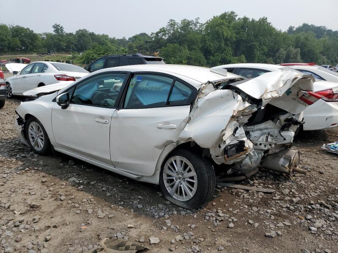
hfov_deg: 67.3
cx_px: 169
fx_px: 254
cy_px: 126
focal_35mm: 26
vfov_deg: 53.1
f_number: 1.5
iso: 50
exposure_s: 1/3333
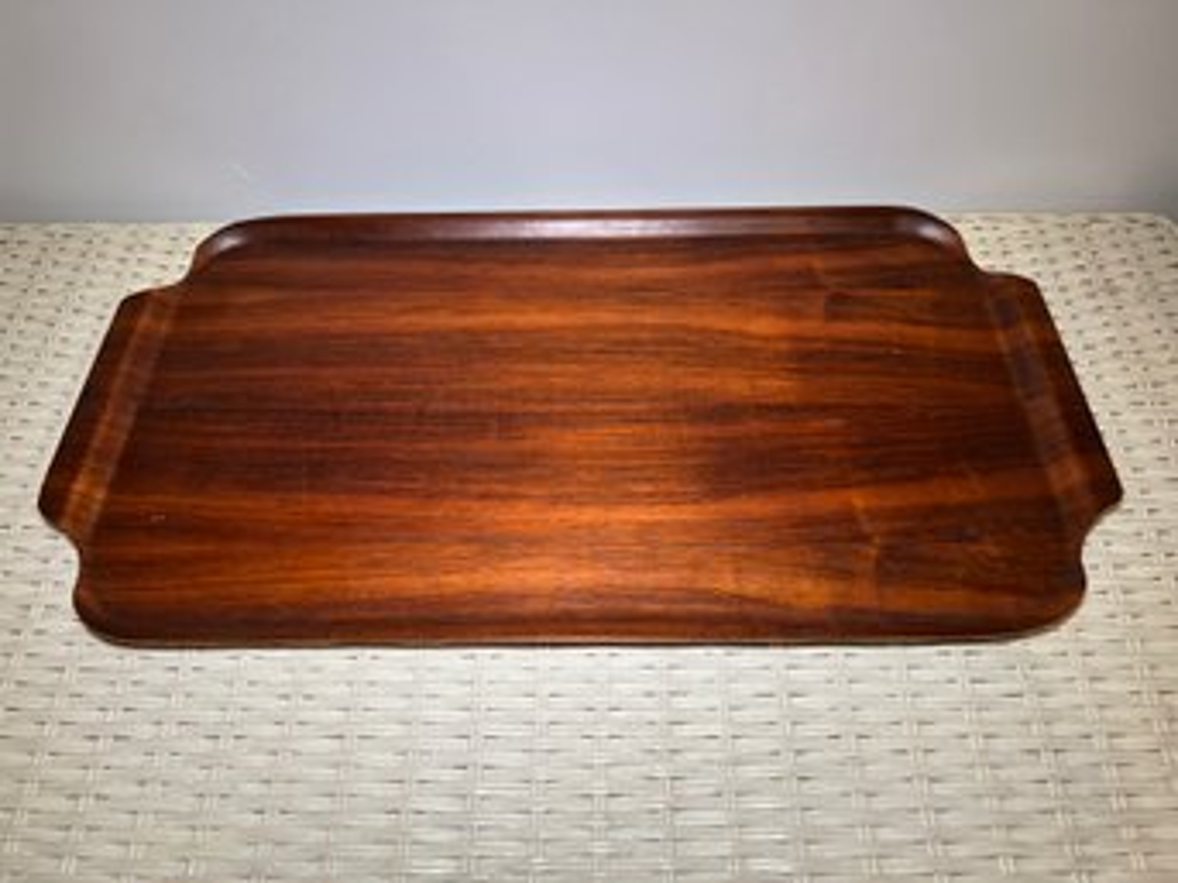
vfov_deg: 53.0
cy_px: 442
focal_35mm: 26
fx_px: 884
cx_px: 589
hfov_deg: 67.3
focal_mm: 5.7
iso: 125
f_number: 1.5
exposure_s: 1/120
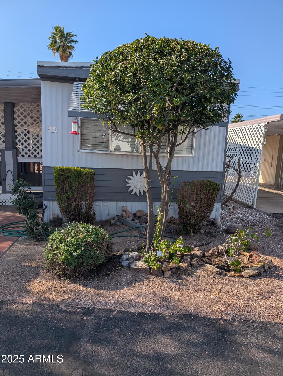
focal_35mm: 24
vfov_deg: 71.5
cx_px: 142
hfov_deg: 56.9
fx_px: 261
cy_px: 188
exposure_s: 1/1052
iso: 22
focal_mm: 6.9
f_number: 1.68
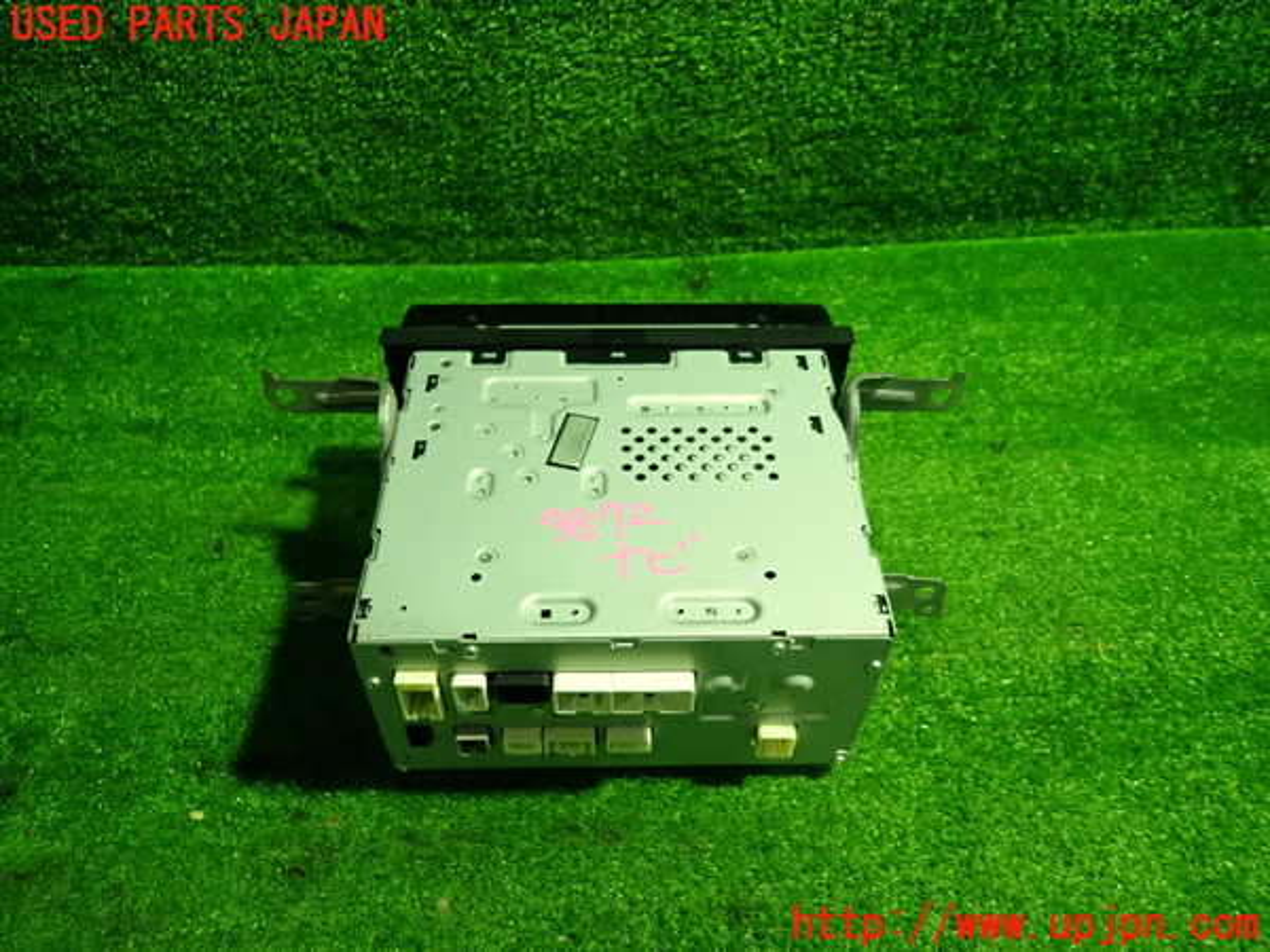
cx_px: 635
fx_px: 917
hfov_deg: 69.4
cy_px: 476
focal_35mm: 25
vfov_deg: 54.9
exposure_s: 1/30
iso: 200
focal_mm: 4.5
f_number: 2
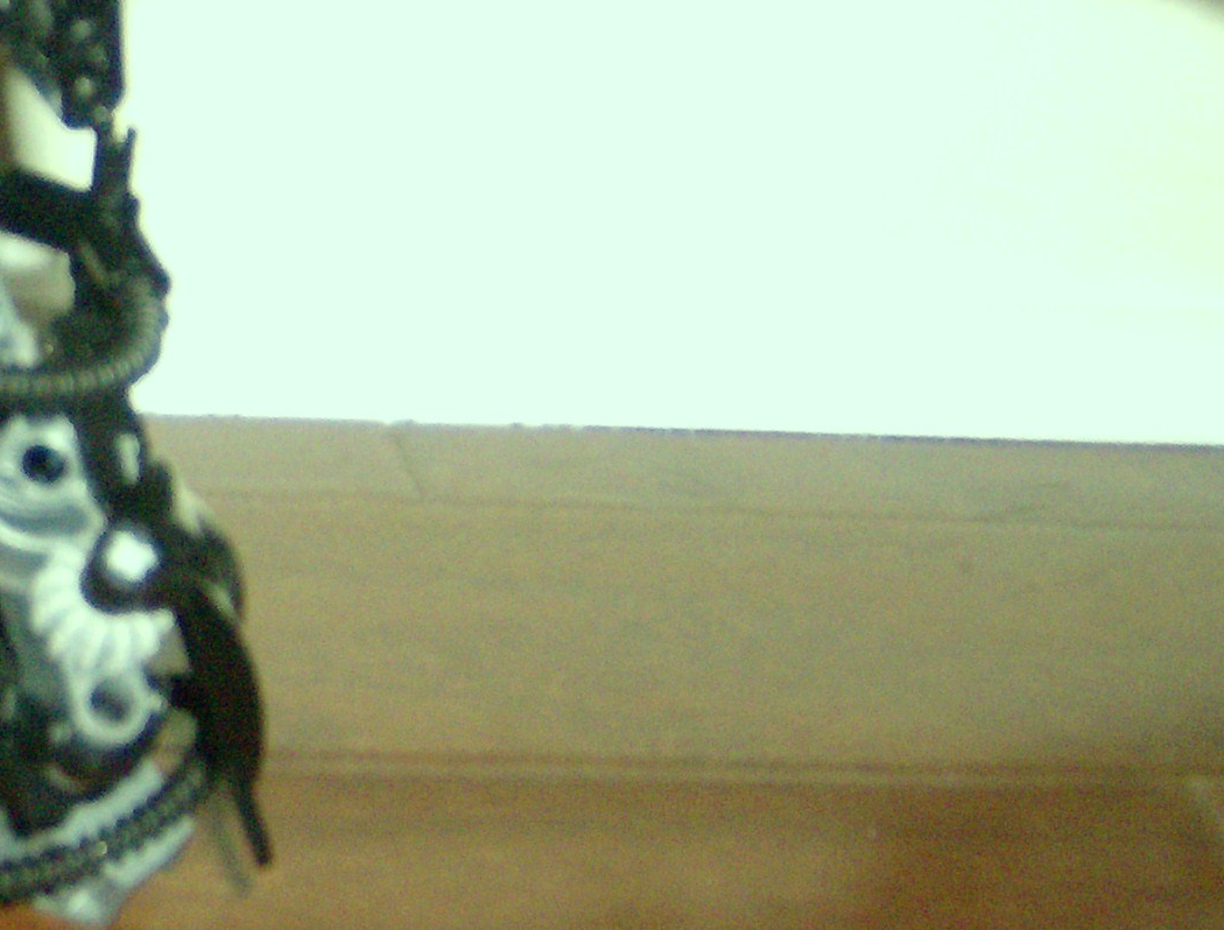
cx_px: -246
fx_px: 3411
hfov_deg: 19.2
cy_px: 360
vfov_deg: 15.5
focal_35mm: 96
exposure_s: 1/60
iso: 200
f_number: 2.8
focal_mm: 6
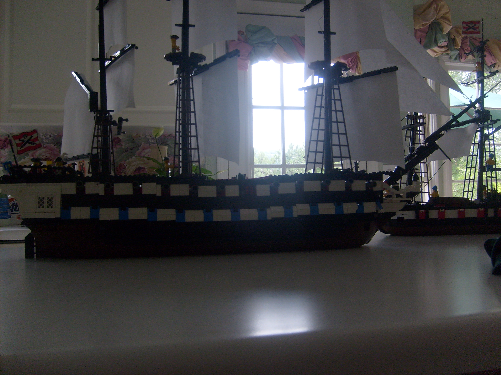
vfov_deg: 40.7
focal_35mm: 35
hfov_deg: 52.6
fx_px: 507
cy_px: 188
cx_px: 250
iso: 80
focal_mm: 5.8
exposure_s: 1/125
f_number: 2.8
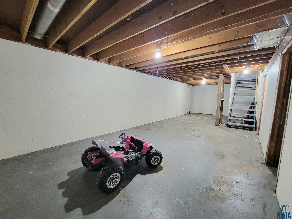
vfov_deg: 89.9
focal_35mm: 13
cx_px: 146
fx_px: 110
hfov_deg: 106.2
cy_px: 110
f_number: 2.2
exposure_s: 1/30
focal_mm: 2.2
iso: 500
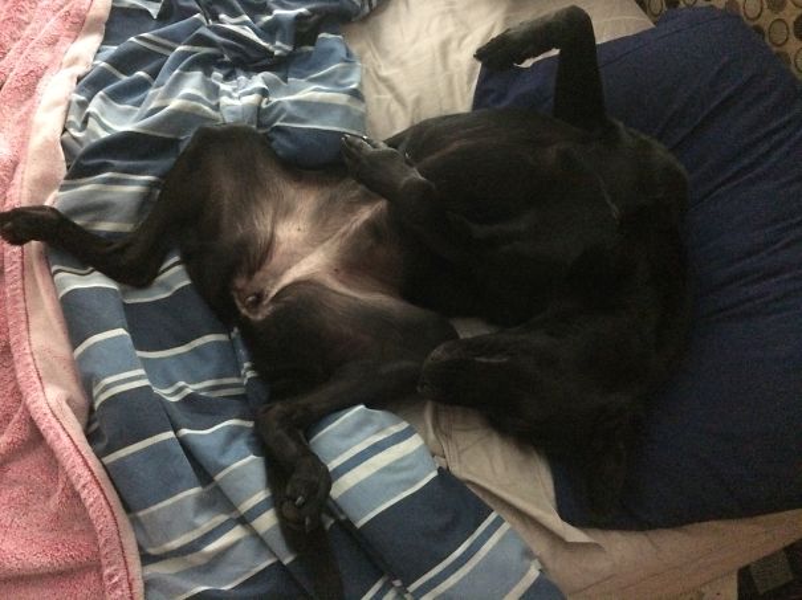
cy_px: 300
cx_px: 401
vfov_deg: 48.2
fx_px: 671
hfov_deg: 61.7
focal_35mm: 29
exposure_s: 1/15
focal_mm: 4.15
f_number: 2.2
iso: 1250
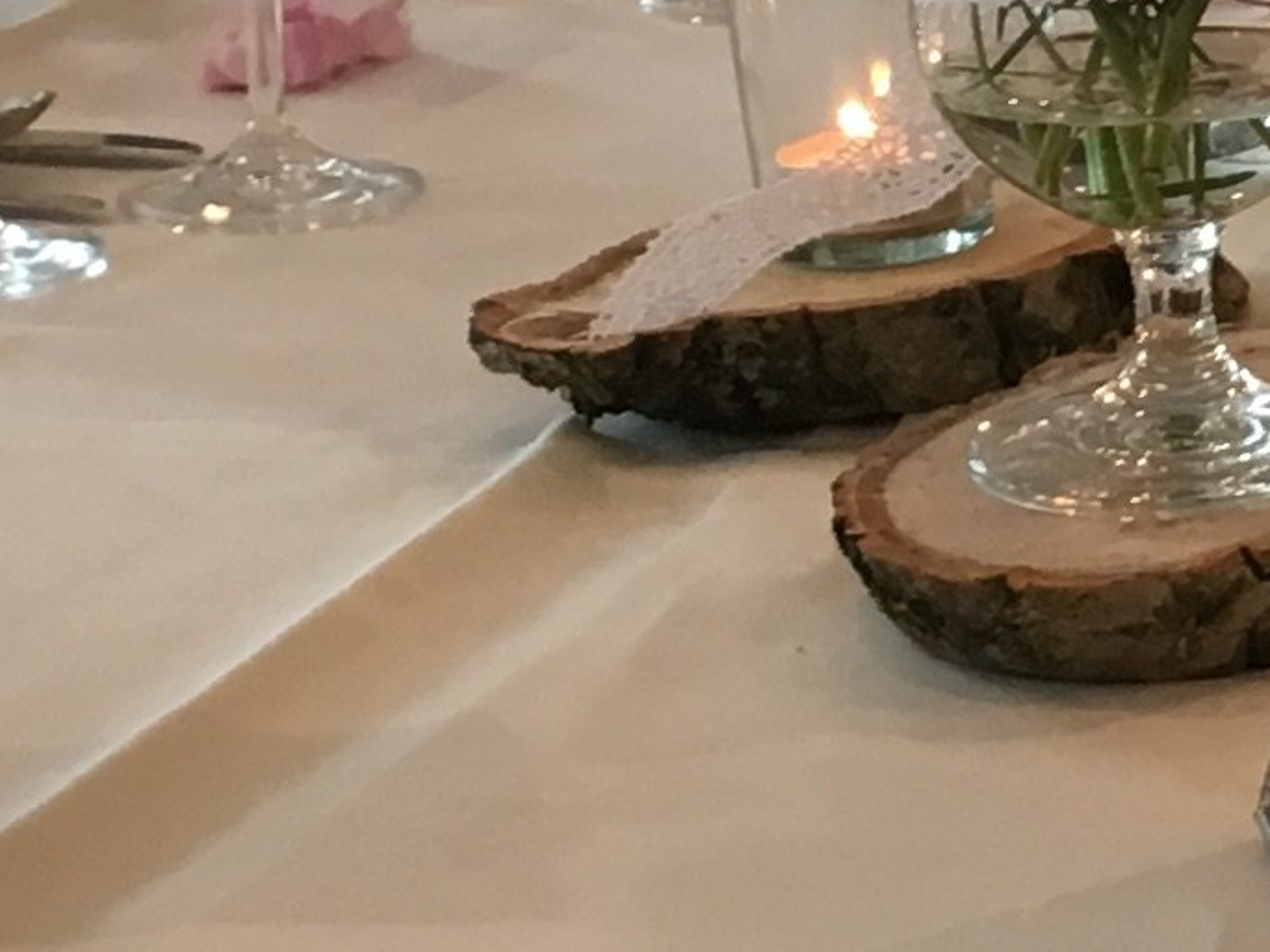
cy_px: 35
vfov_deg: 8.6
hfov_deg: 11.4
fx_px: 6274
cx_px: 1417
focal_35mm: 171
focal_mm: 4.15
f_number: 2.2
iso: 100
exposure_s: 1/33
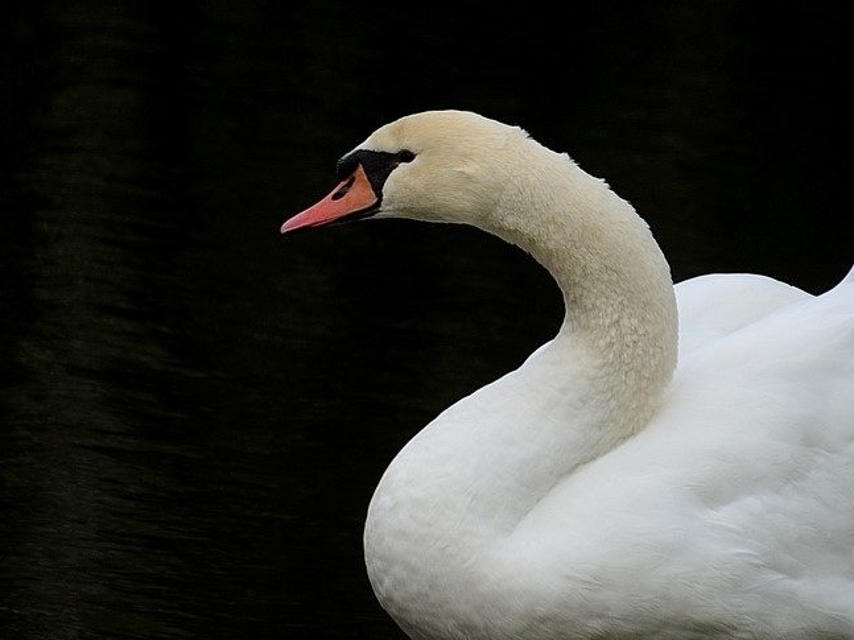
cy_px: 293
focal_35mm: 617
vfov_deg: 2.4
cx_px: 503
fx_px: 15219
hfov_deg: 3.2
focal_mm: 270
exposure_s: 1/160
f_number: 6.3
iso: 100
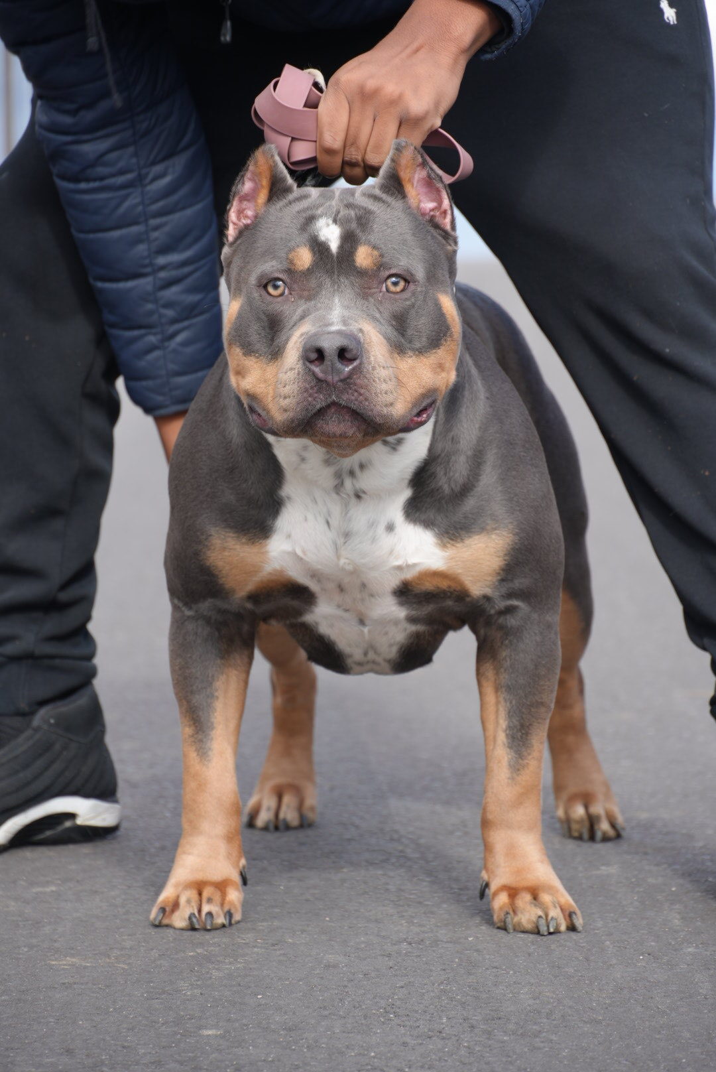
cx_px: 358
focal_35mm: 170
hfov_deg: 8.1
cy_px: 536
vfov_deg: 12.1
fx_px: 5048
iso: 100
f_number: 5.6
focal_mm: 113
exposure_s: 1/200
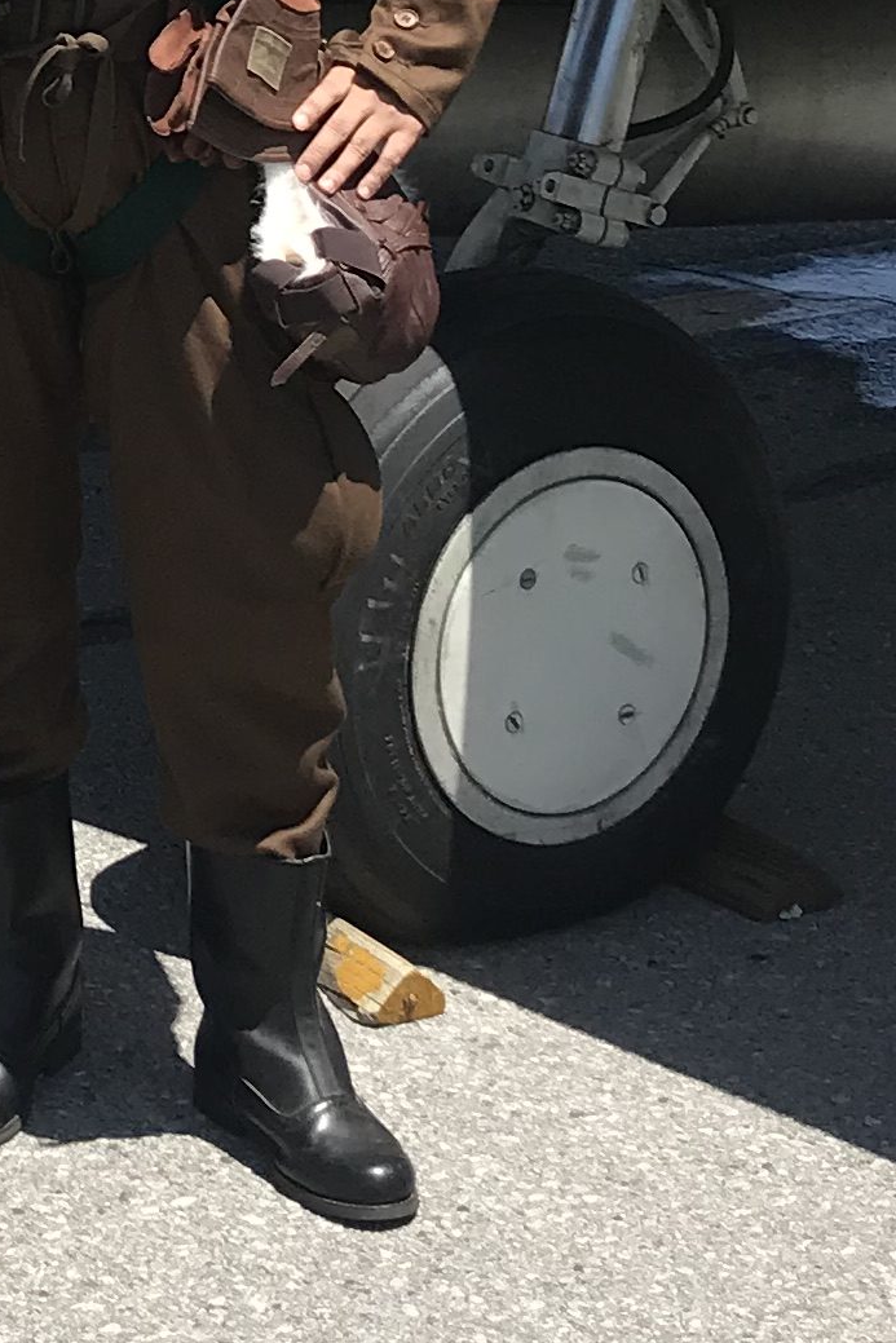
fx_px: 4217
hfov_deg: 11.7
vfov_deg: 17.3
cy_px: -269
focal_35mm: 113
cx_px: -376
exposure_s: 1/1808
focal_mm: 3.99
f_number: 1.8
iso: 20
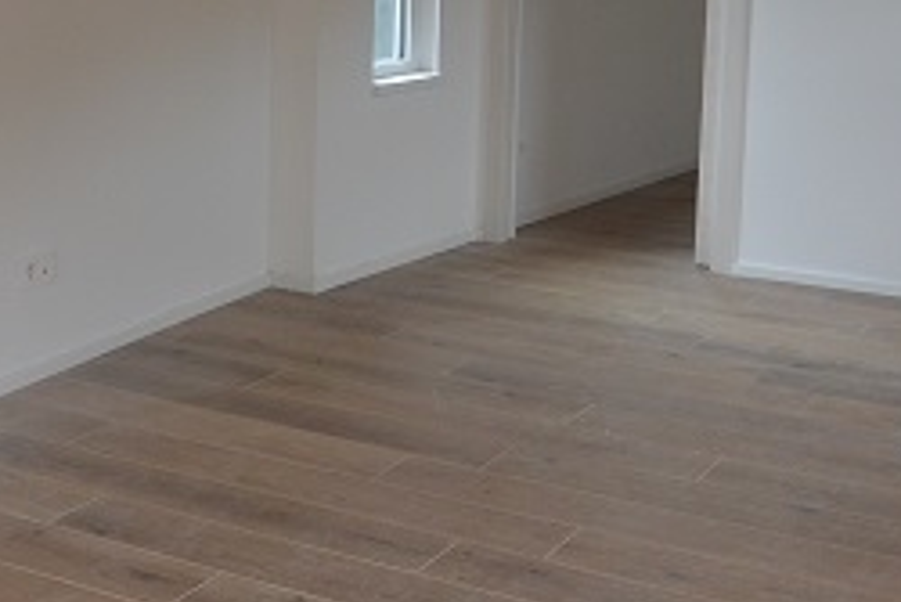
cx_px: 332
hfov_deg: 30.4
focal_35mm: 66
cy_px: 101
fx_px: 1653
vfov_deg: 20.4
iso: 400
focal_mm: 11
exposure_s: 1/50
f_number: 5.6
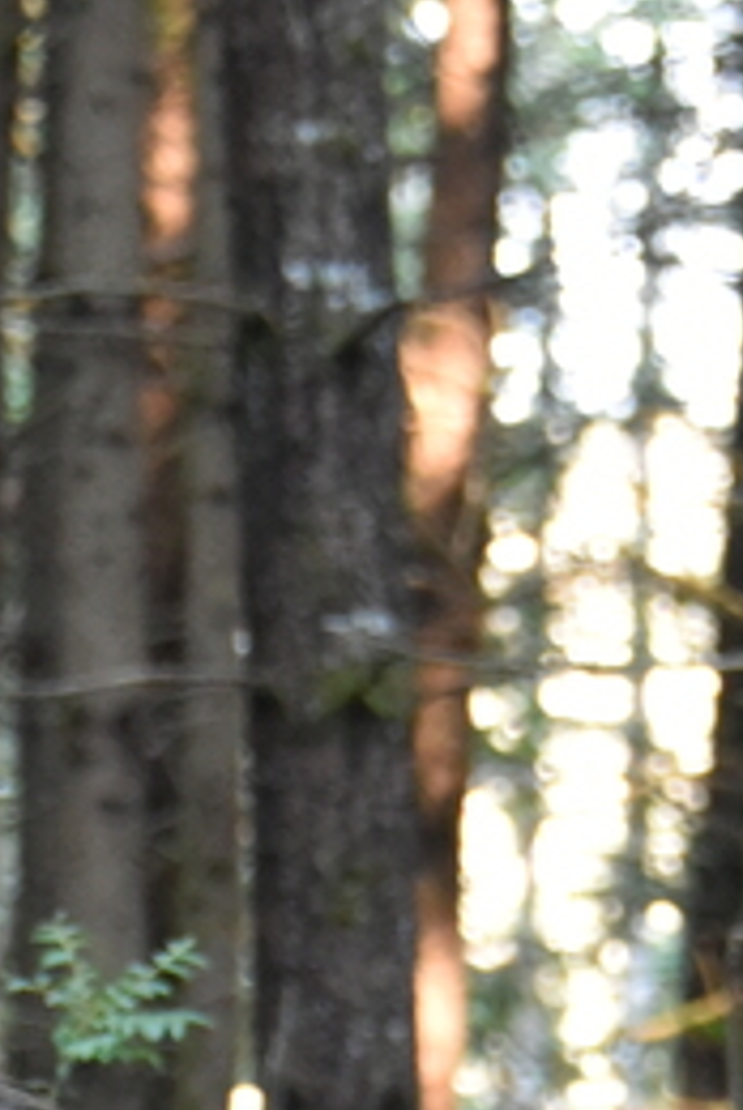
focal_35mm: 344
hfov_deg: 4.0
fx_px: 10621
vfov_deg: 5.9
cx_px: -51
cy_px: 1955
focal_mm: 70
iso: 4500
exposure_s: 1/160
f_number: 5
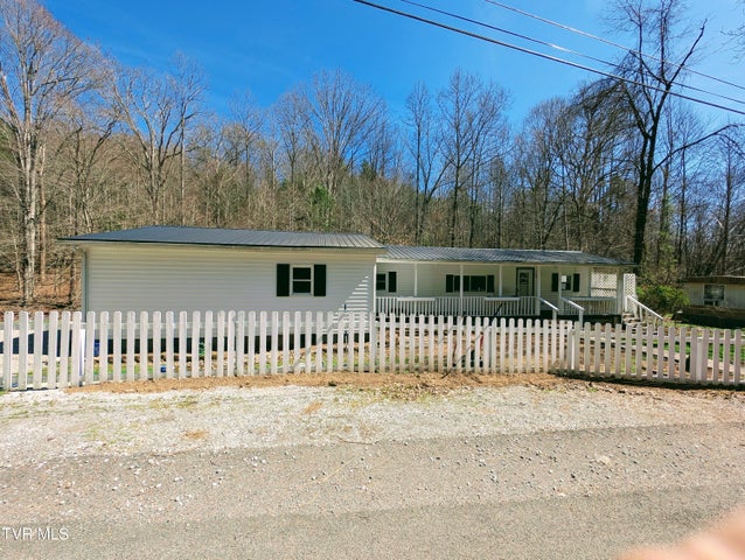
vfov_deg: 94.6
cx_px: 372
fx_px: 259
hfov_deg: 110.5
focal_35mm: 12
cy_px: 280
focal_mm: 2.23
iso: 43
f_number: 1.95
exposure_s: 1/1361
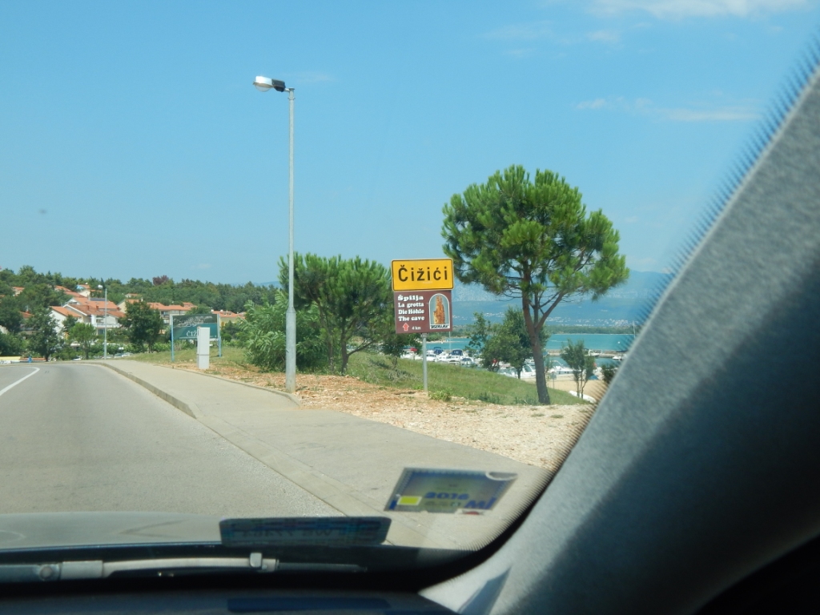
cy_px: 308
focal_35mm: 34
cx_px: 410
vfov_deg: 41.8
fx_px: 805
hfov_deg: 54.0
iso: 125
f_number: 3.3
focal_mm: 6.1
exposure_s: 1/1500
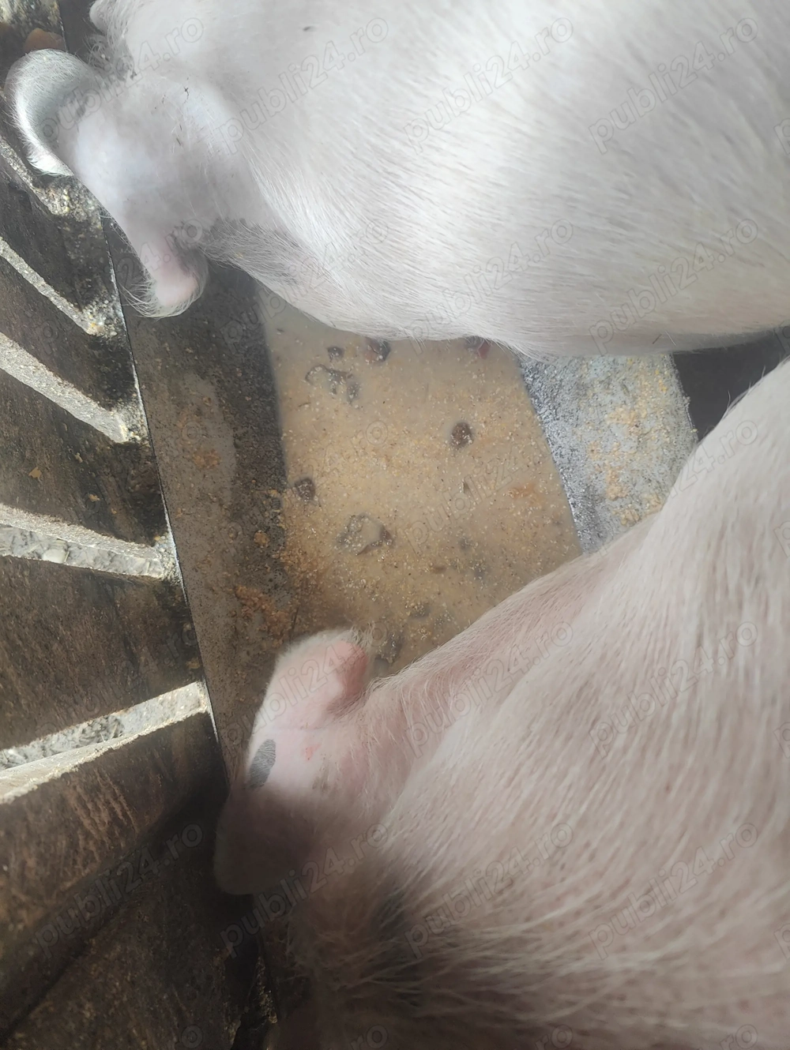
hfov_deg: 59.0
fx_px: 699
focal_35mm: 23
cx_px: 395
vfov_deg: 73.9
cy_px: 525
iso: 125
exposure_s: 1/63
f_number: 1.8
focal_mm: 6.06
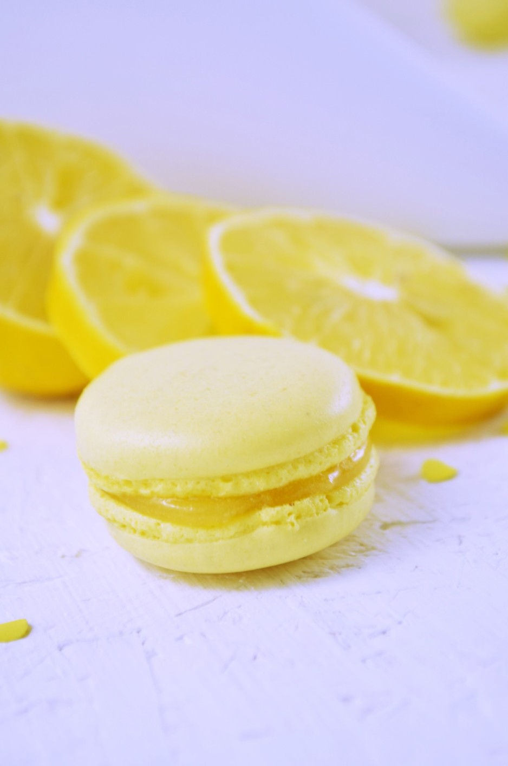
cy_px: 383
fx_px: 1754
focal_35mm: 82
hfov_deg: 16.5
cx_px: 254
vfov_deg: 24.7
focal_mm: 55
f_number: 5.6
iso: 100
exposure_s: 1/30
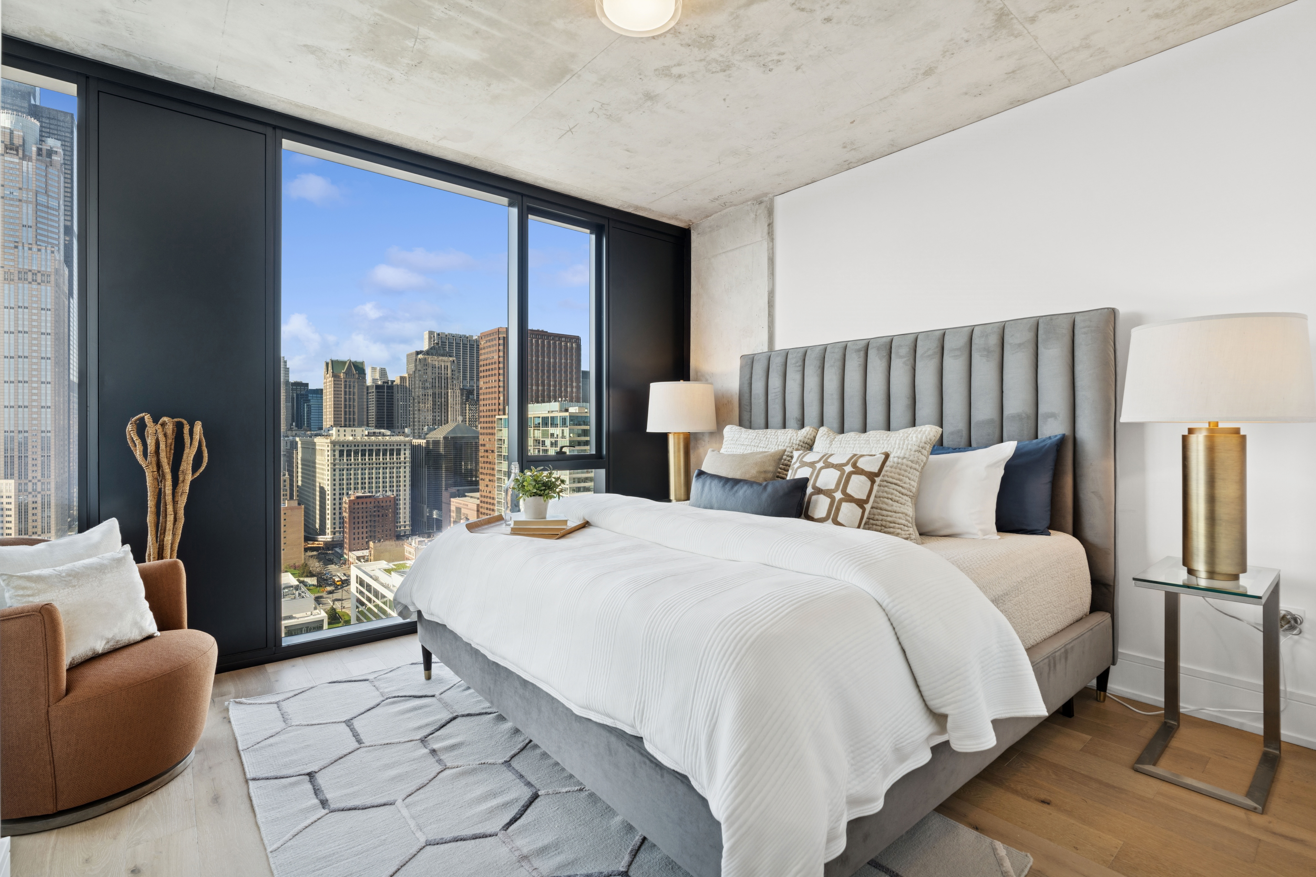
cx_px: 658
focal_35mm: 16
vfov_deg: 73.7
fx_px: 585
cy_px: 438
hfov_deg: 96.7
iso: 320
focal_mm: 16
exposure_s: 1/80
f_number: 8
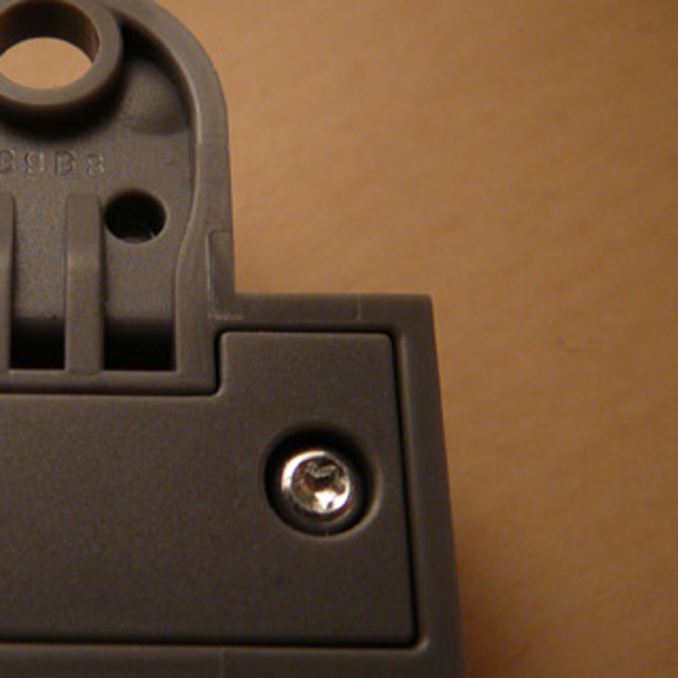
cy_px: 373
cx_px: 44
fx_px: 1396
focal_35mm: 63
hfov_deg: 26.2
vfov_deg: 27.3
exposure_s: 1/30
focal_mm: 5.6
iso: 160
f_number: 3
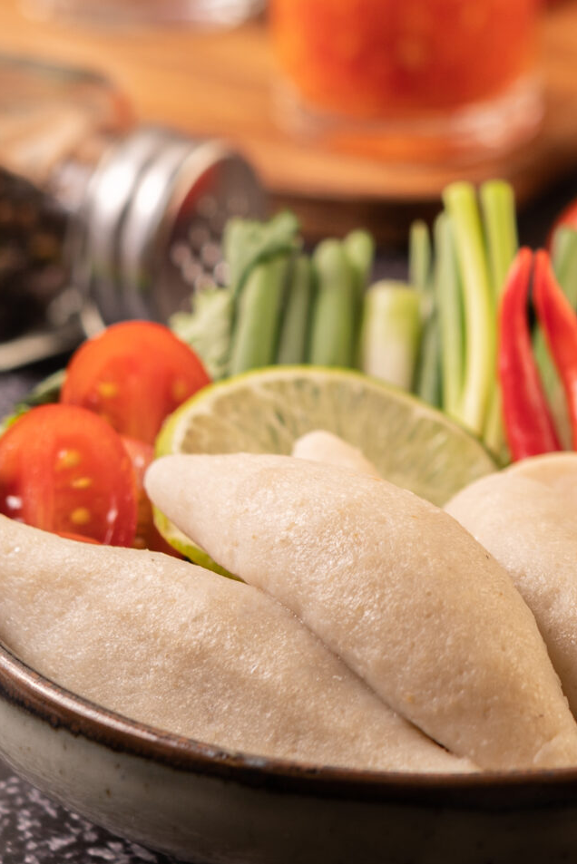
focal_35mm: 161
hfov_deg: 8.3
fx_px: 3868
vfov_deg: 12.7
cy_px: 221
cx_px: 868
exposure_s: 1/125
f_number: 5.6
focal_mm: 60
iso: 100
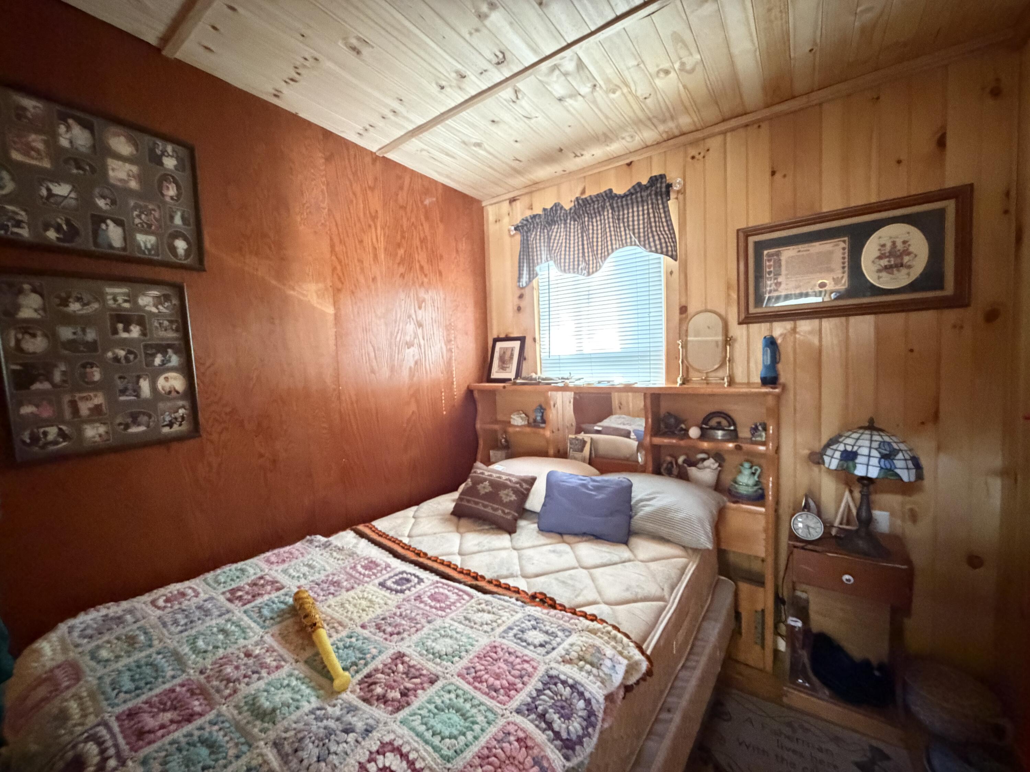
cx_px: 515
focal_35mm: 14
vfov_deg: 85.7
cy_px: 386
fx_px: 417
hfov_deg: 102.1
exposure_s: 1/30
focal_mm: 2.22
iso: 1600
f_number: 2.2
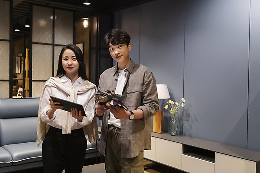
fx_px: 274
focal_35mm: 38
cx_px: 130
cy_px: 86
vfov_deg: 35.1
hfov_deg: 50.7
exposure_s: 1/100
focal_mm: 38
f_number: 2.8
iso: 1250
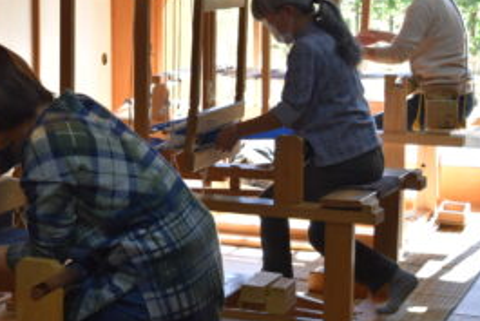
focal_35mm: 99
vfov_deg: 13.8
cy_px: 92
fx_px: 1320
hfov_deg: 20.3
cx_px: 83
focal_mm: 35
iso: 400
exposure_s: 1/60
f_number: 4.5
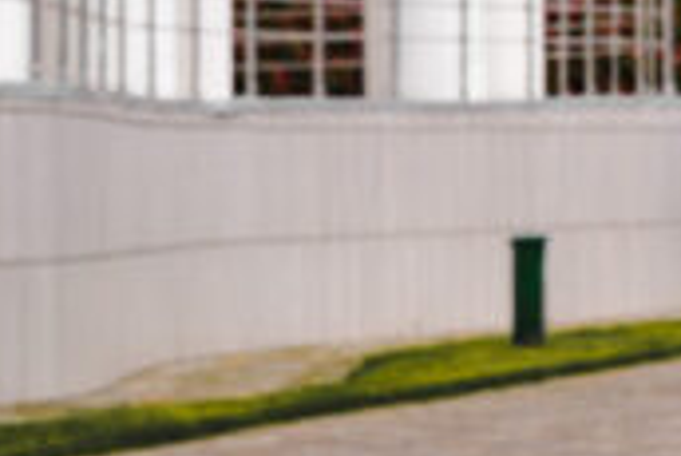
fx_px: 6096
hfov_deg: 6.1
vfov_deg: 4.3
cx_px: 1663
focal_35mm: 322
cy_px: 113
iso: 100
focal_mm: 54
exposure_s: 1/200
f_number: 5
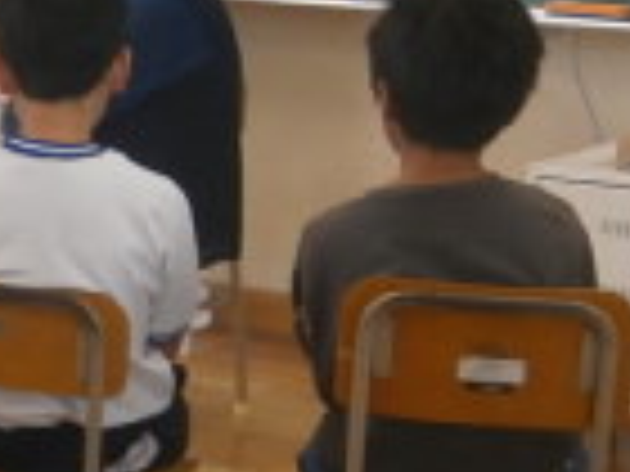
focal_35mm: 142
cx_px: -428
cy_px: 270
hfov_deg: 12.9
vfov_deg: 10.4
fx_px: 2584
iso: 125
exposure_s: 1/30
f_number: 2.9
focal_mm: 5.5
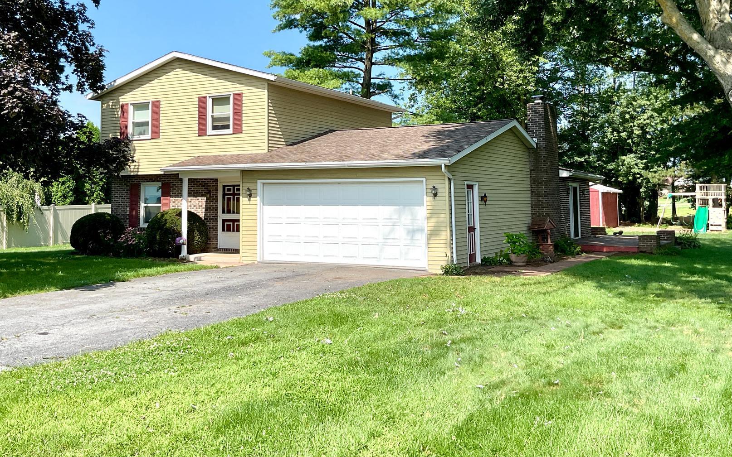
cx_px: 341
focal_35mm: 39
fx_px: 778
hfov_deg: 50.3
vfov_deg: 32.4
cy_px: 137
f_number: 1.8
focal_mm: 3
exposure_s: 1/1311
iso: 16
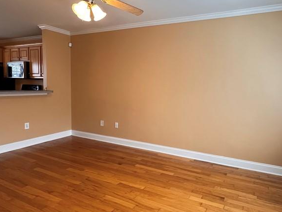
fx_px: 204
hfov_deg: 68.9
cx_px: 163
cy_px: 100
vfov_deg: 54.9
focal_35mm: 25
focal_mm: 2.22
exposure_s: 1/120
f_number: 2.2
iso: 320
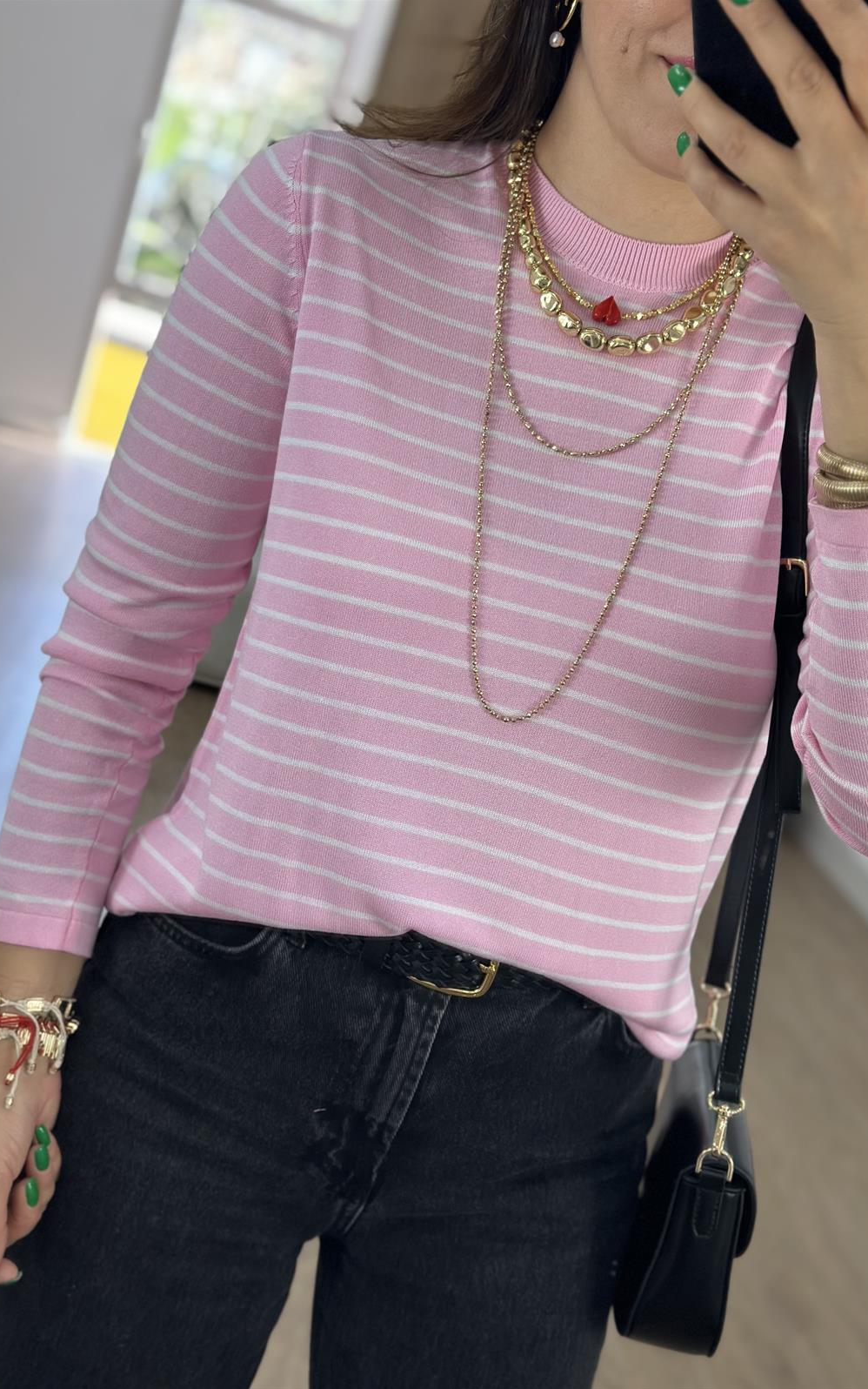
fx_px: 1930
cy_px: 695
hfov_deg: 25.3
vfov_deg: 39.6
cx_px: 399
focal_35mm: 51
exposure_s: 1/276
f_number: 1.78
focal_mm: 6.86
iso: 80
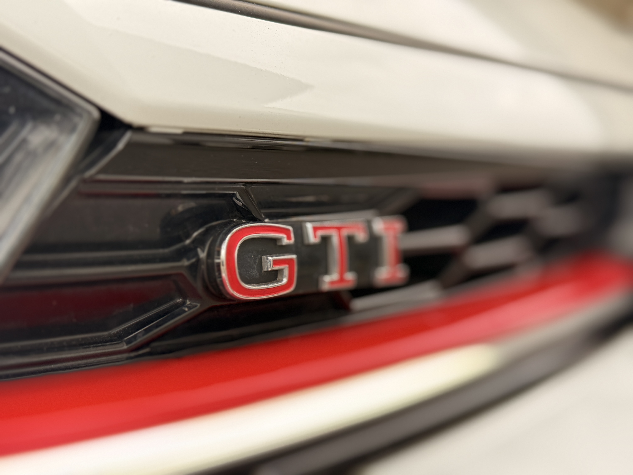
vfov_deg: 30.3
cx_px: 316
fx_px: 878
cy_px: 238
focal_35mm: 48
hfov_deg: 39.7
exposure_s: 1/215
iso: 100
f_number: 1.78
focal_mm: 6.76
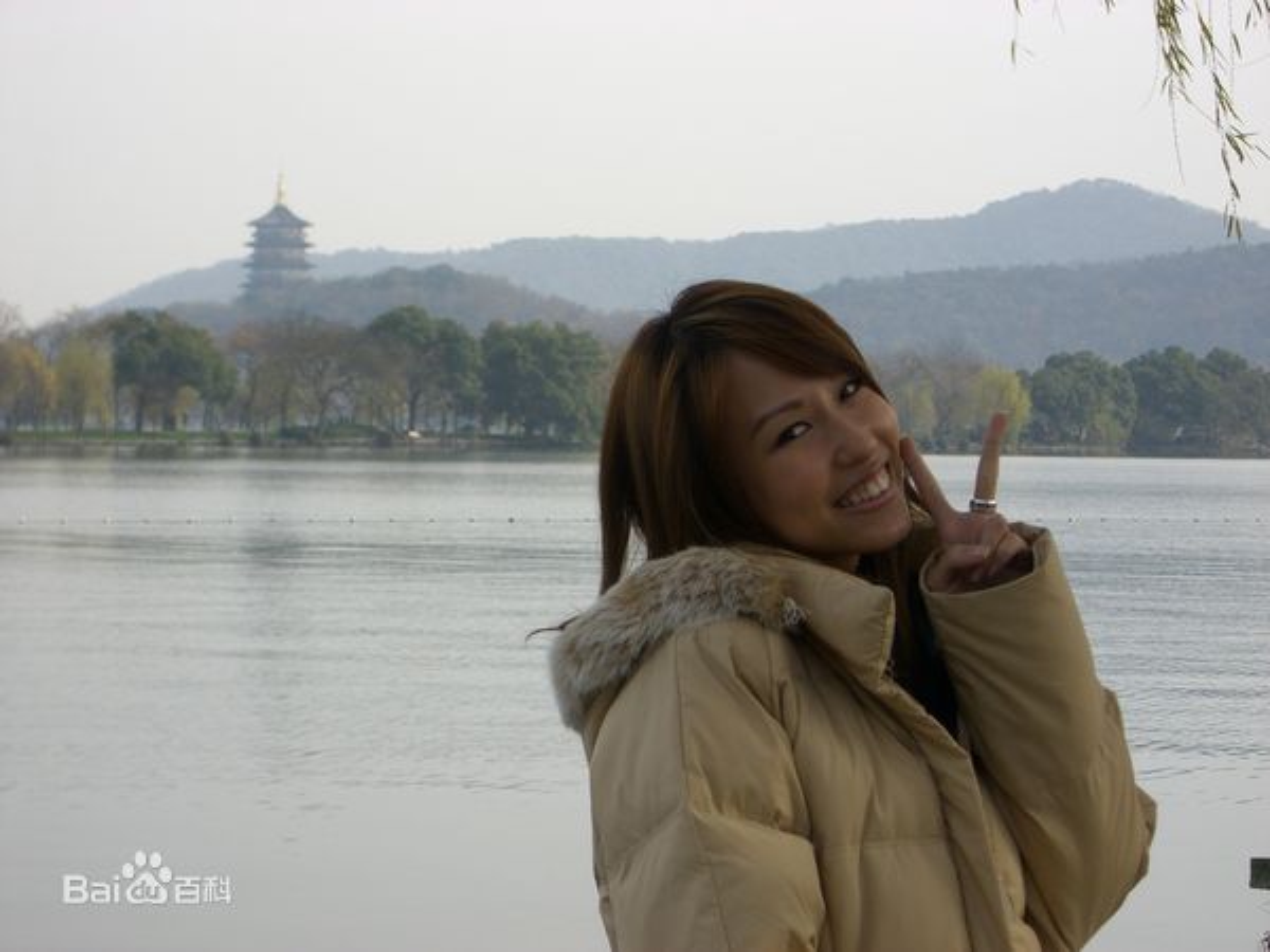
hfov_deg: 17.3
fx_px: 4182
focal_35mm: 114
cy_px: 476
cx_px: 635
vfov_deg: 13.0
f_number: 5.2
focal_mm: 18.6
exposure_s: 1/320
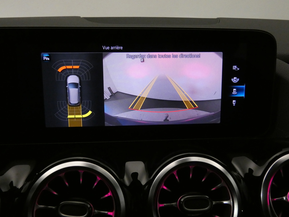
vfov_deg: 44.2
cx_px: 144
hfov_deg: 56.8
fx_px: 267
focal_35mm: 32
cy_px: 108
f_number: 3.4
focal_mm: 5.8
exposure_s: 1/80
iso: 1000
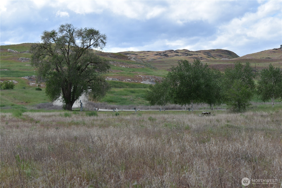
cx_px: 141
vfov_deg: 16.5
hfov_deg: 24.6
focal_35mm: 82
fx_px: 646
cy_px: 94
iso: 100
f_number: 8
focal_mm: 55
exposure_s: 1/250
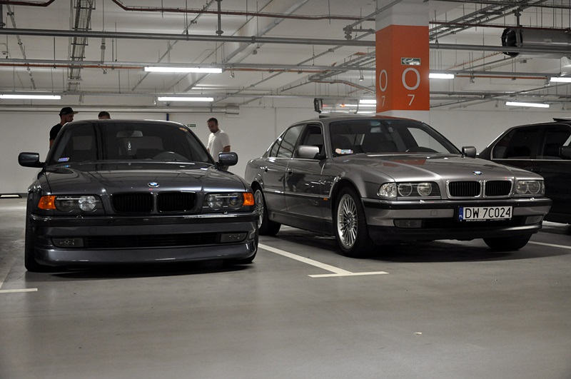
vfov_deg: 28.0
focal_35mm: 48
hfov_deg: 41.2
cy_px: 190
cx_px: 286
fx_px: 760
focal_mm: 32
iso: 1100
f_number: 4.2
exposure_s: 1/30
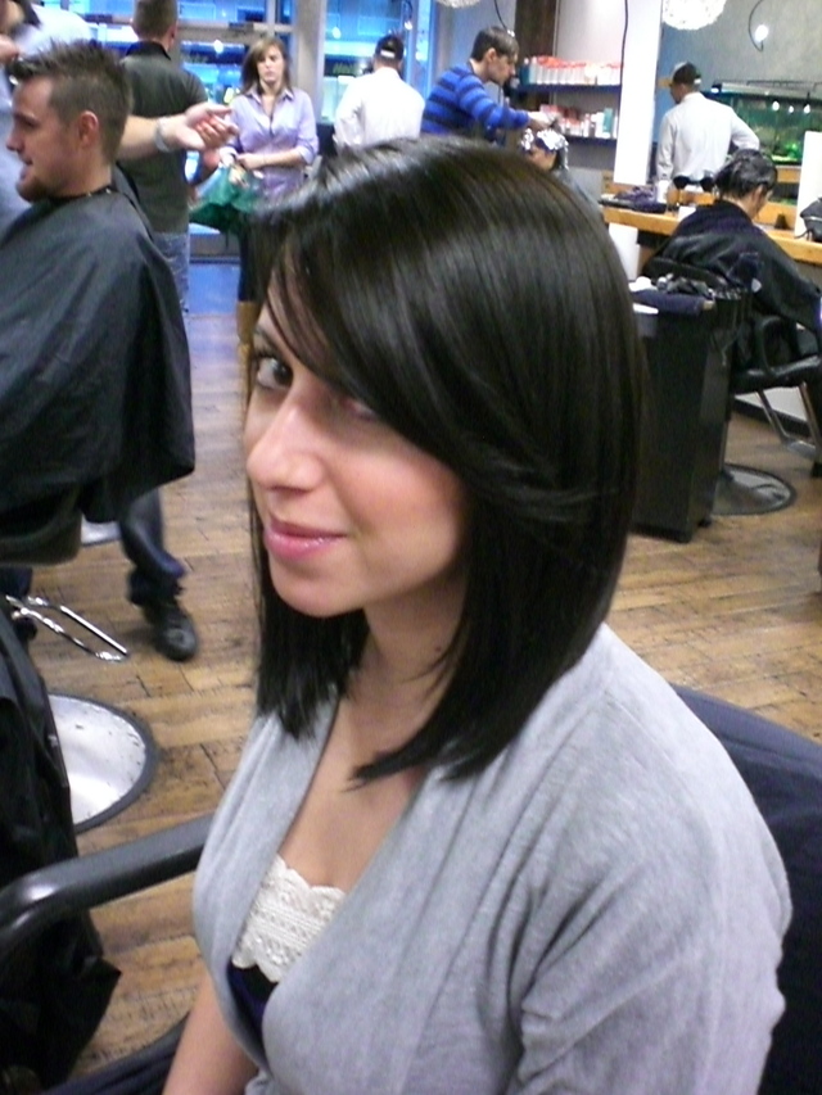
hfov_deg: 37.7
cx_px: 411
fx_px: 1203
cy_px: 548
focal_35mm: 38
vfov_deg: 49.0
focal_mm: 6.3
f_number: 3.1
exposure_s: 1/30
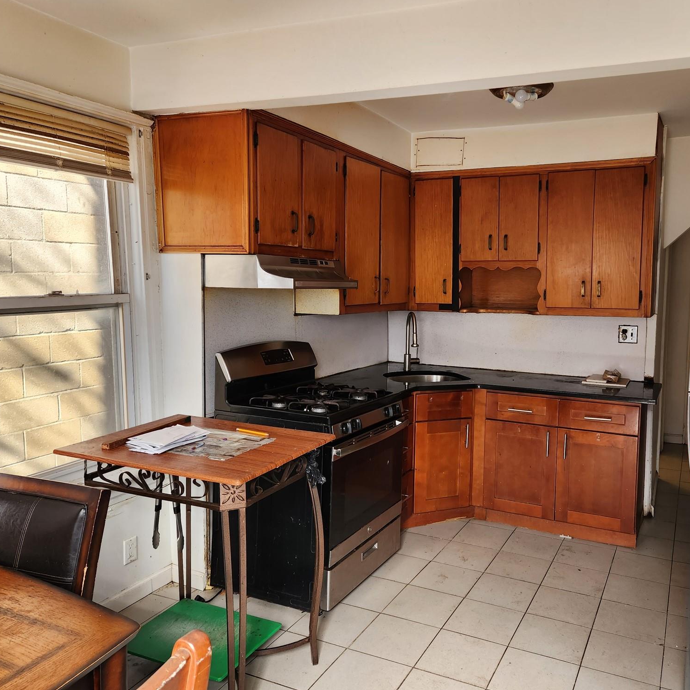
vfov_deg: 57.3
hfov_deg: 56.5
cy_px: 337
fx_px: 631
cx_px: 441
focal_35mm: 28
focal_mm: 5.4
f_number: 1.8
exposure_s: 1/180
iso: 100
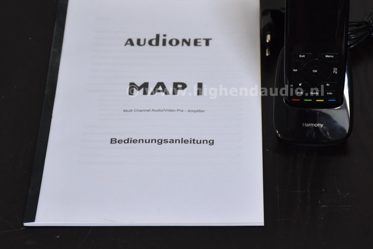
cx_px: 225
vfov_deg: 11.8
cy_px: 90
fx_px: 1202
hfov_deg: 17.6
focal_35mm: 116
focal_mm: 50
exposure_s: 1/60
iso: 450
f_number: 4.8
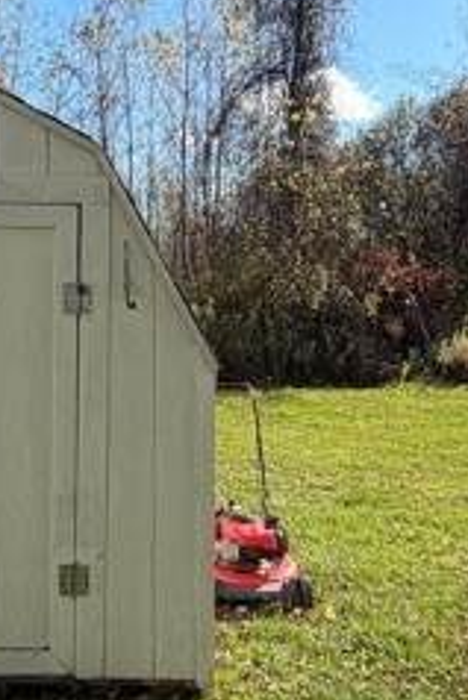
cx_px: 53
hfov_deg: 27.7
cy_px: 282
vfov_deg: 41.7
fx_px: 915
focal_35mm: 47
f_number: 2.2
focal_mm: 2.22
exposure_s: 1/770
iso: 32
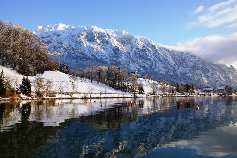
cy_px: 79
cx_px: 118
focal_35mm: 30
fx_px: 197
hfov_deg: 62.0
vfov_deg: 43.5
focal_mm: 20
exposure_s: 1/60
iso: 100
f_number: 11
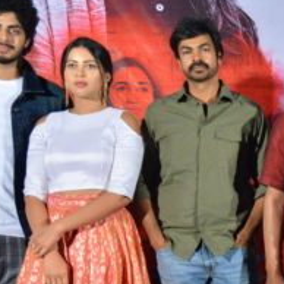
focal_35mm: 116
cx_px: 423
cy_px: 208
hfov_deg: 14.1
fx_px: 1077
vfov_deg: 15.0
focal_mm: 38
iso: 2500
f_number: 5
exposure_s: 1/125
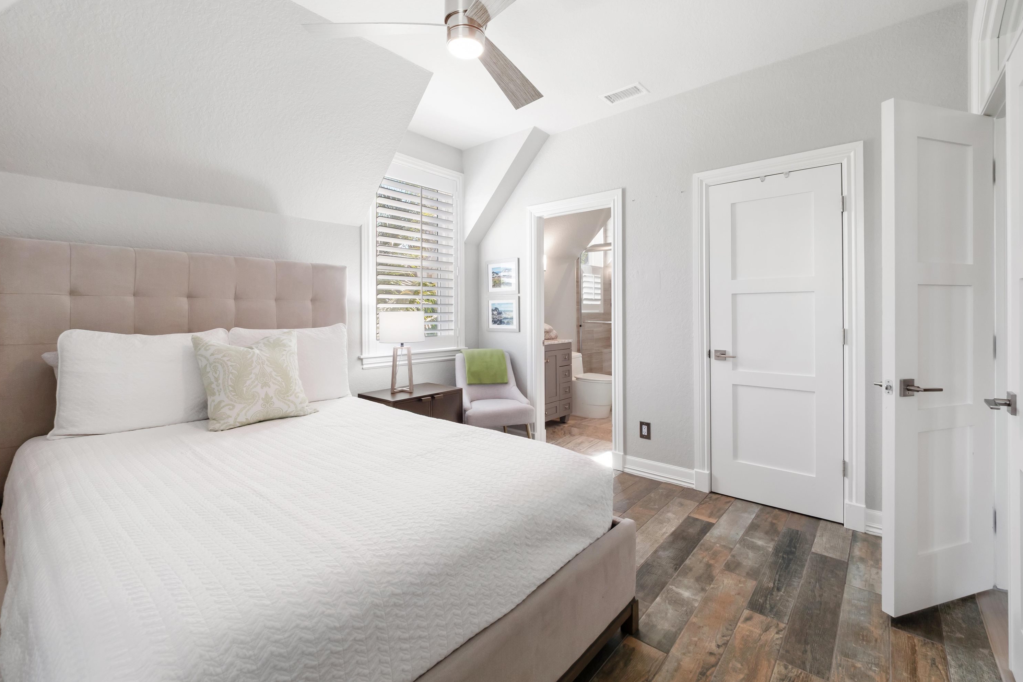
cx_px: 512
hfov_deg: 100.4
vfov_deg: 77.2
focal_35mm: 15
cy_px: 318
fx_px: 426
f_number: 7.1
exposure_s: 1/5
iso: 200
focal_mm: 7
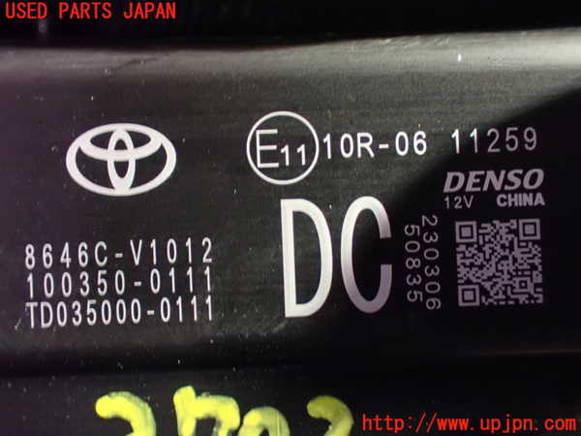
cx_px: 290
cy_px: 218
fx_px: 688
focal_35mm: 41
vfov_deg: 35.1
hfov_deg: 45.8
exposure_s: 1/20
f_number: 2.8
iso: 1600
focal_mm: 7.31
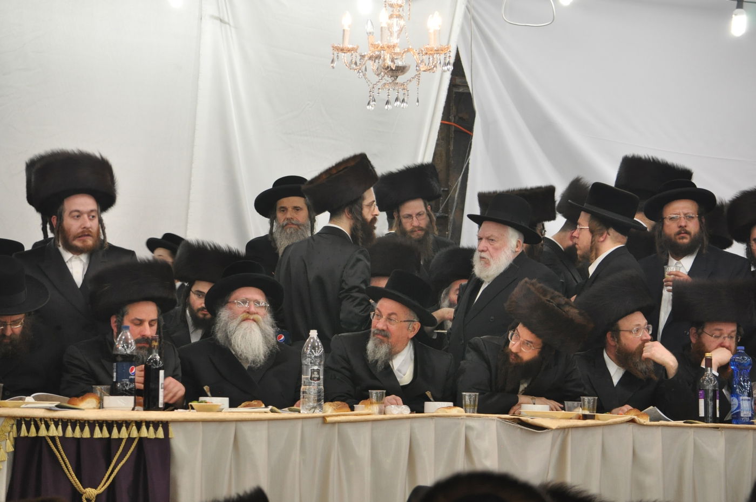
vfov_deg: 6.1
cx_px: 378
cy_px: 251
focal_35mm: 225
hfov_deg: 9.2
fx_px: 4718
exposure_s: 1/60
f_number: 5.6
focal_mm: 150
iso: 1000
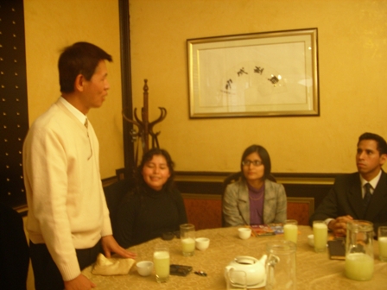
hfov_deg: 52.6
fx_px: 391
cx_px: 194
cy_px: 145
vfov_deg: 40.7
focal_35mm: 35
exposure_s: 1/4
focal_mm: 5.8
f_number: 2.6
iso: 200
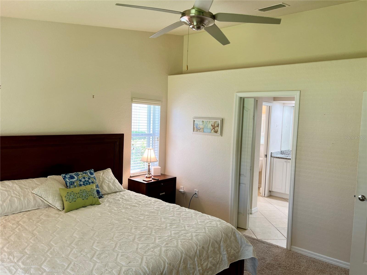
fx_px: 276
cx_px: 184
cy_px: 138
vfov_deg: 53.1
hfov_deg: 67.3
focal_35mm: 26
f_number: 1.5
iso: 100
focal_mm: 5.7
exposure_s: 1/120
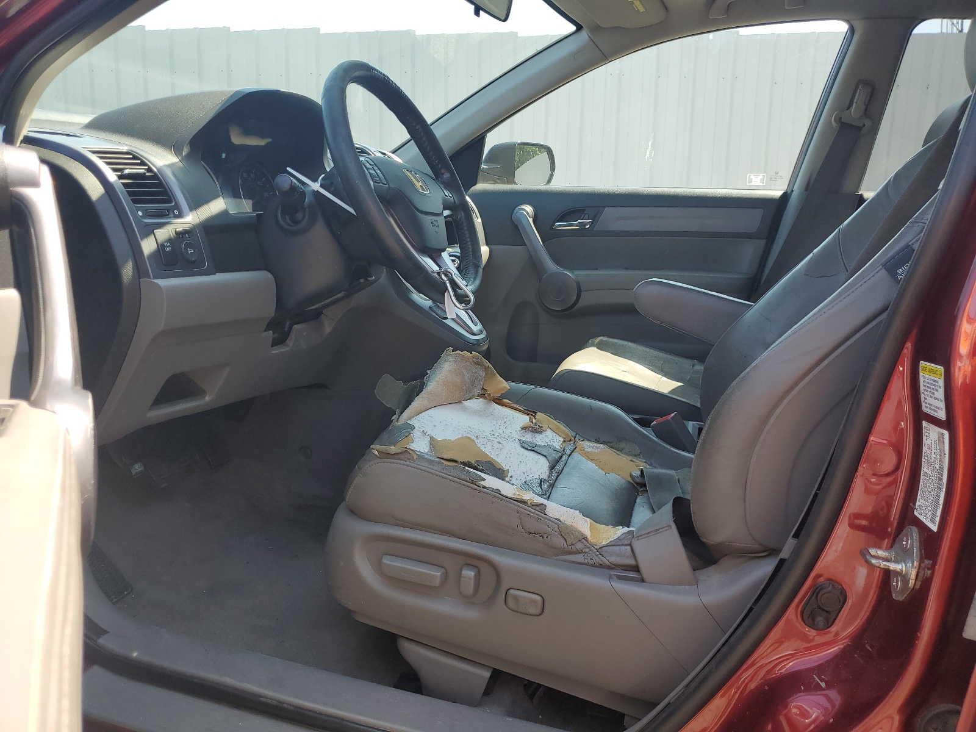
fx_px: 733
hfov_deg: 67.3
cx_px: 488
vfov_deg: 53.1
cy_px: 366
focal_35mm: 26
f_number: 1.5
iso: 50
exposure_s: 1/455
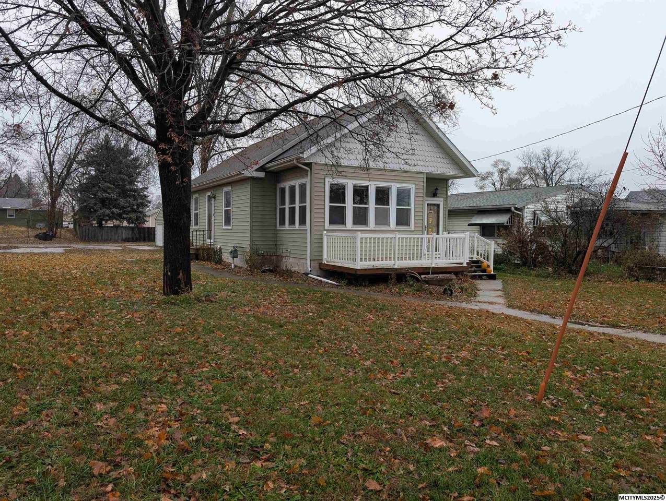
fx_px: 462
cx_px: 333
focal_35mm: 24
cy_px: 250
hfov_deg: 71.5
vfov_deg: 56.9
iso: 21
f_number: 1.68
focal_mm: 6.9
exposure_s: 1/91.9
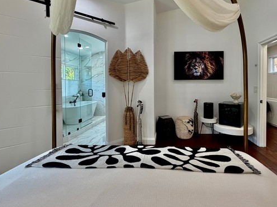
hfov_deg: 87.0
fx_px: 144
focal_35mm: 18
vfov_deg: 71.1
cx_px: 161
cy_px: 87
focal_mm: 2.22
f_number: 2.2
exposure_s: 1/120
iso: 160
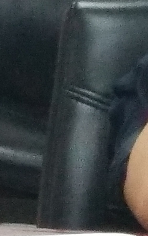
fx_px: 993
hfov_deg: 7.2
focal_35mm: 154
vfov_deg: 13.5
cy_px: 31
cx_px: -354
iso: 291
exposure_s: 1/33.3
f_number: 2.2
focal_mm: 3.66
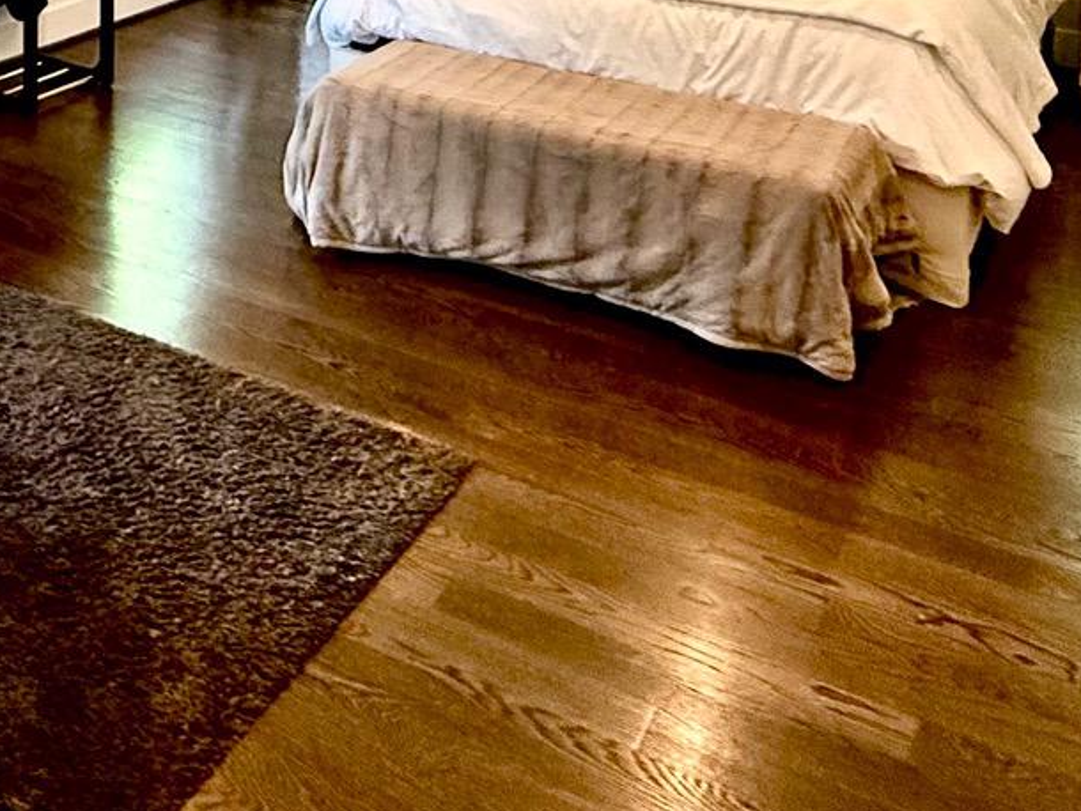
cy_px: -283
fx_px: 1468
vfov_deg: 25.8
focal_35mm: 47
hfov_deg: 38.3
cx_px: 161
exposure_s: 1/120
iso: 320
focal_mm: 2.22
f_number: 2.2
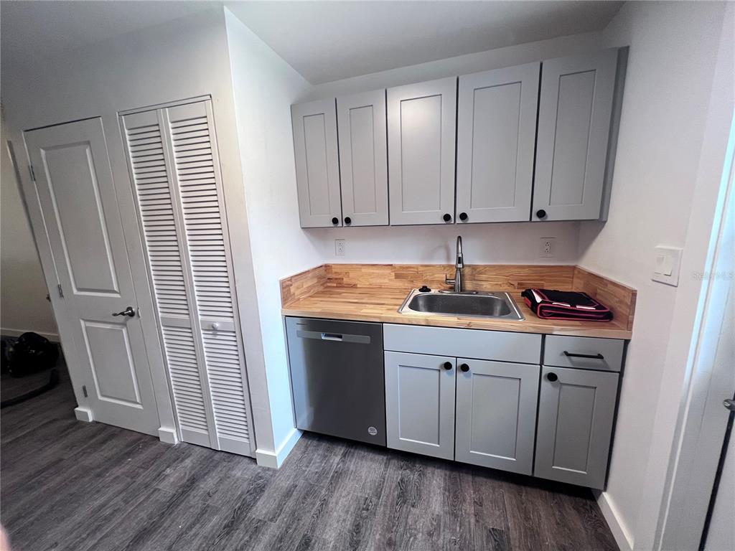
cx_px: 368
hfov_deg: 106.2
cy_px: 276
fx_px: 276
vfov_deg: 89.9
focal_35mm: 13
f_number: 1.8
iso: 200
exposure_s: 1/120
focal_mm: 1.57
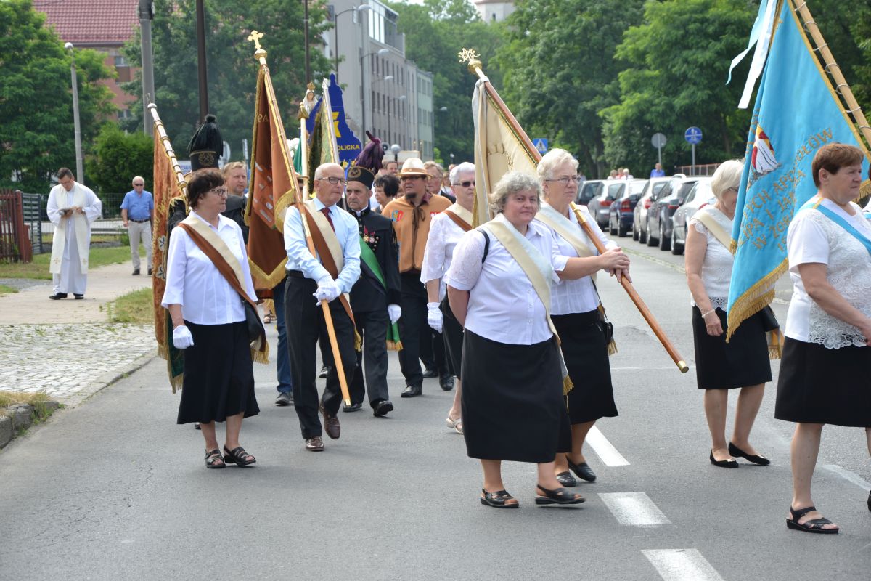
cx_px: 436
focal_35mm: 99
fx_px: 2395
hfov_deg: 20.6
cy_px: 290
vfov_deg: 13.8
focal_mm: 66
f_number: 5.6
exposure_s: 1/125
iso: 100
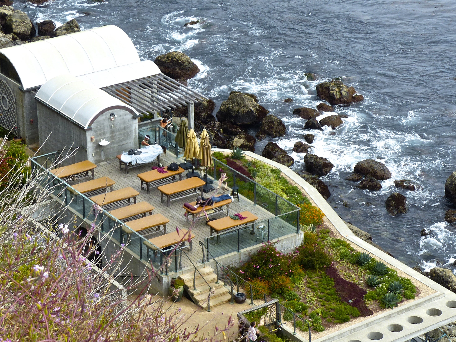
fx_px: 1489
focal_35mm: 113
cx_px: 184
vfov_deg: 13.1
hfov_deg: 17.4
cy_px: 216
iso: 100
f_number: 4
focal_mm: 15
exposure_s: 1/400
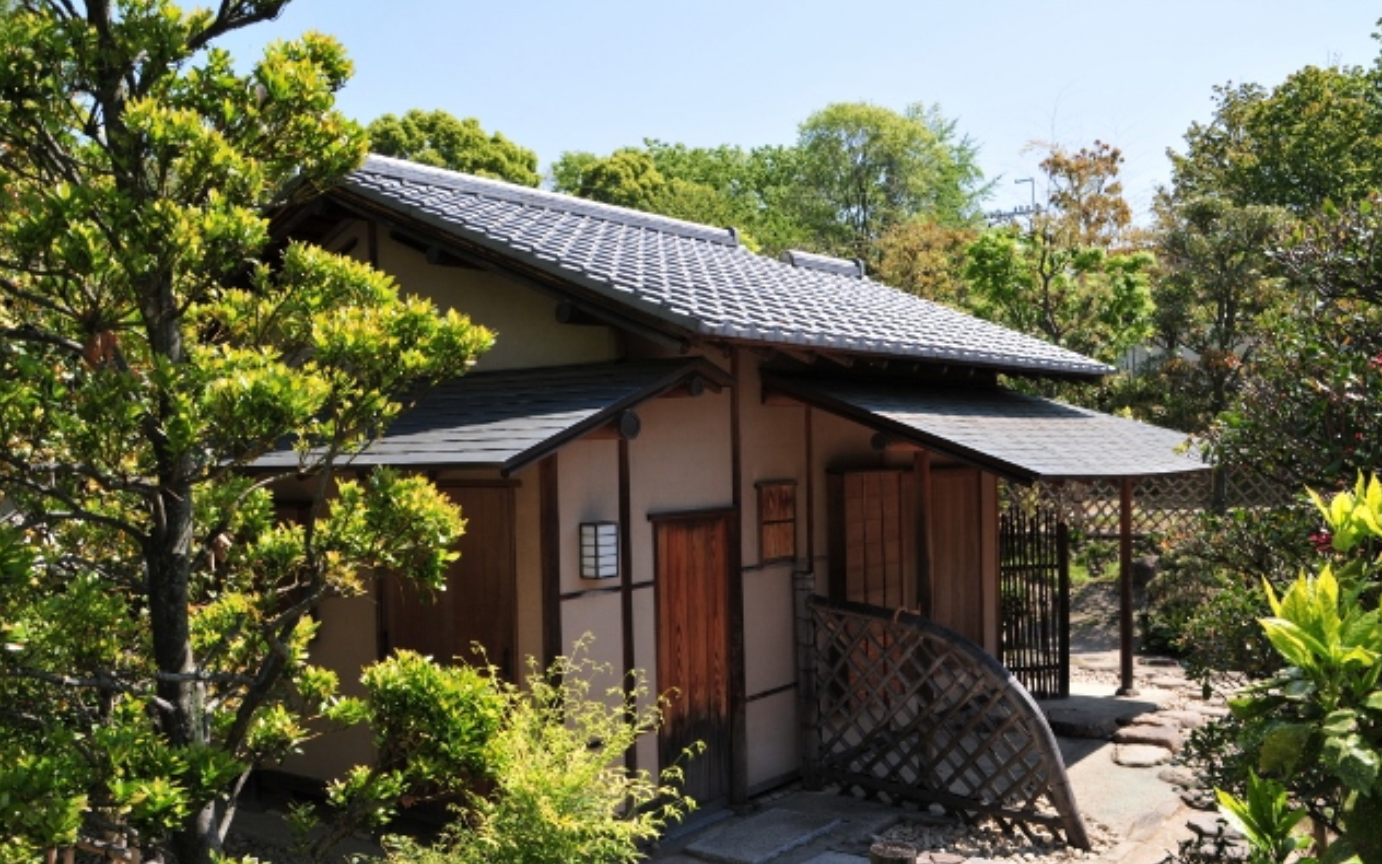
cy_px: 452
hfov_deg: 56.7
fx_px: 1281
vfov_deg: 37.3
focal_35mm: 34
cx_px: 698
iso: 200
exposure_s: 1/320
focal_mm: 22
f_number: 9
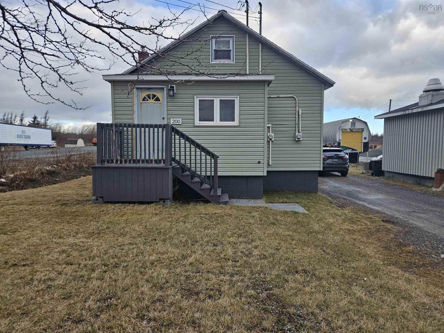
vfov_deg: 58.9
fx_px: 295
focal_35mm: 23
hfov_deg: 73.9
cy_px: 166
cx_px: 222
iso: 40
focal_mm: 5.4
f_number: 1.8
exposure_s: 1/427
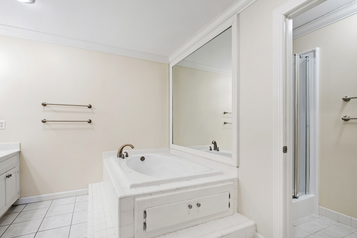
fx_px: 159
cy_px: 120
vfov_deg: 73.7
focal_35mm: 16
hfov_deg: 96.7
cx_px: 170
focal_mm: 10
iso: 100
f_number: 8
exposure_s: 1/1.25
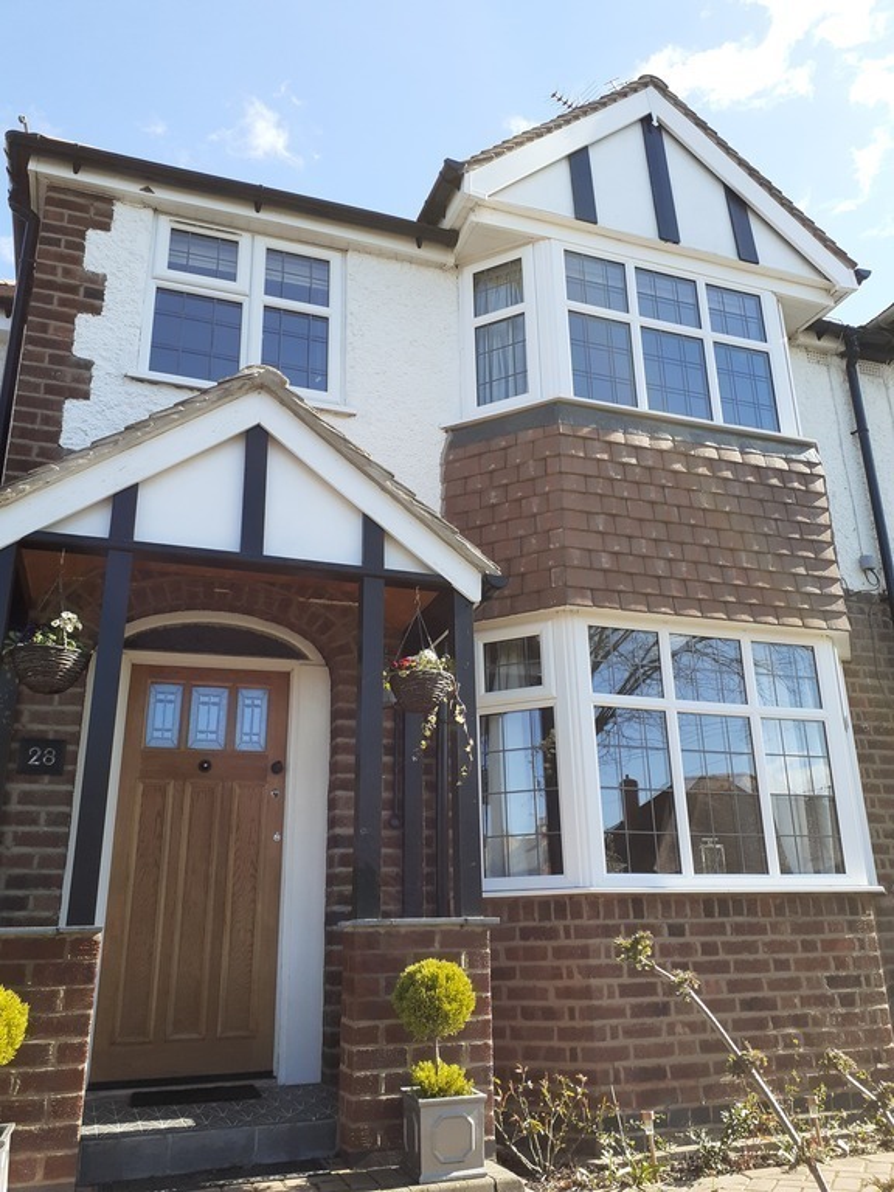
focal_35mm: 27
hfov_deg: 51.4
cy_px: 596
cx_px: 447
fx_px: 930
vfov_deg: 65.3
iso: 40
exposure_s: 1/706
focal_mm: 3.6
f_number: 1.9
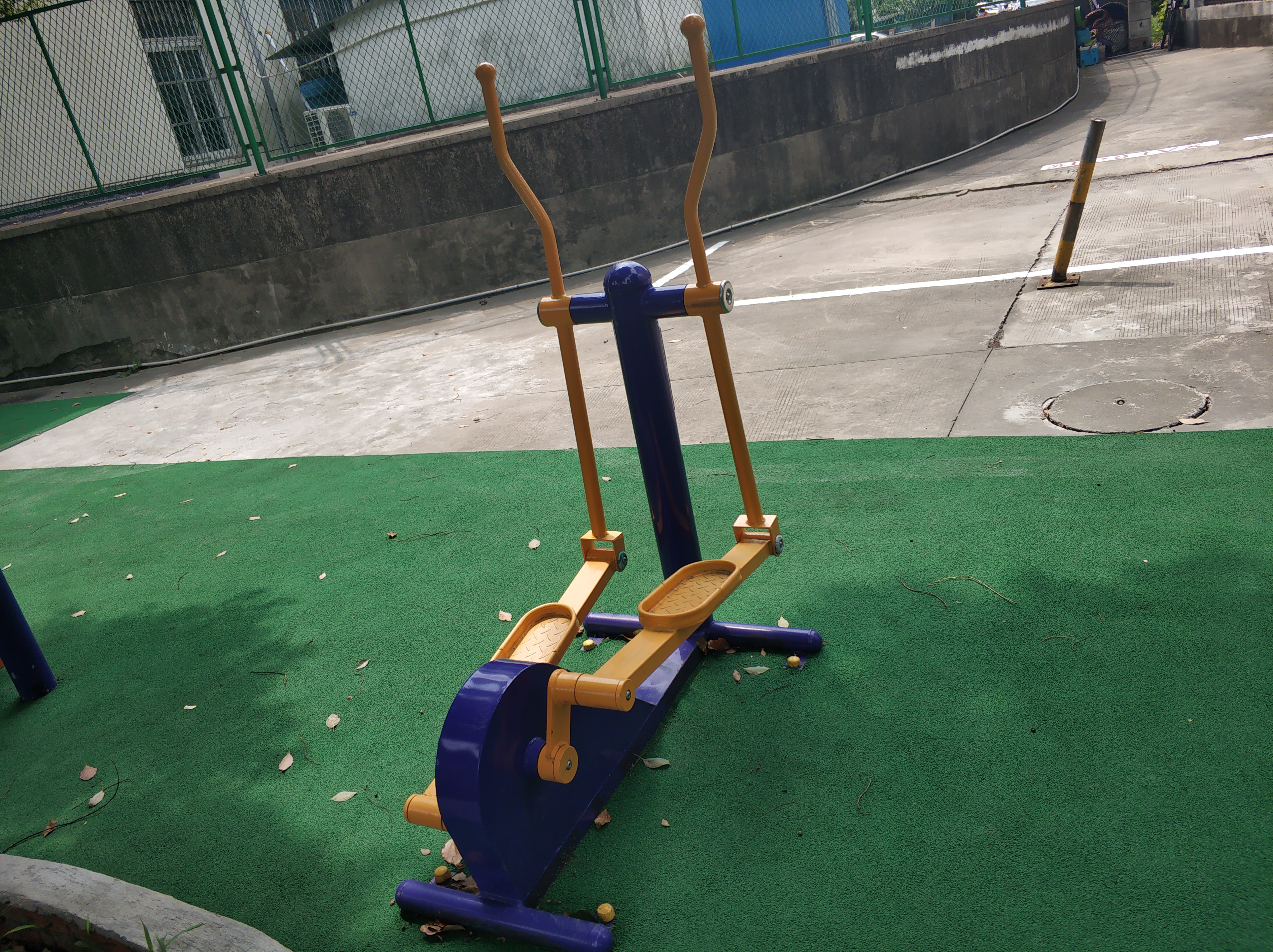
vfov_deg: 51.3
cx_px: 636
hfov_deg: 65.4
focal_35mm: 27
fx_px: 992
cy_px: 476
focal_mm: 3.82
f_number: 1.8
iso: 100
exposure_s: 1/960
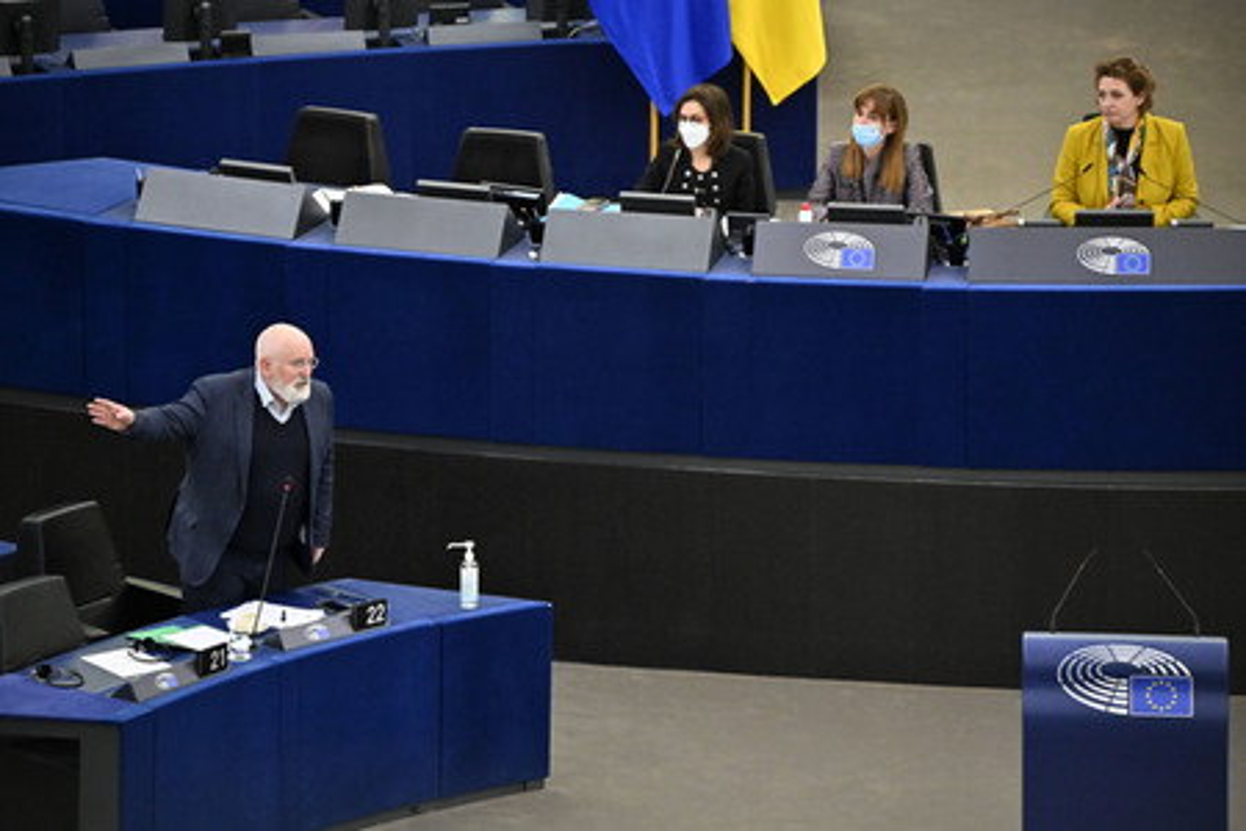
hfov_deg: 7.6
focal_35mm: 270
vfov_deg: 5.1
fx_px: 9344
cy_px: 416
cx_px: 623
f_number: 6
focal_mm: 270
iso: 6400
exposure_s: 1/400
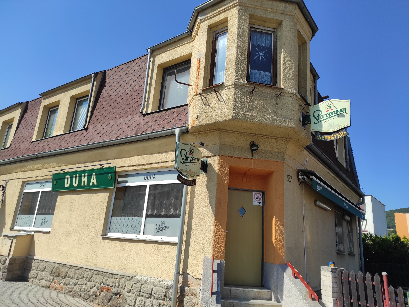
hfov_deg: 69.4
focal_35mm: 25
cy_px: 154
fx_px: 295
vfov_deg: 54.9
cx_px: 204
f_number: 1.89
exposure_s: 1/2006
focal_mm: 5.43
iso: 100
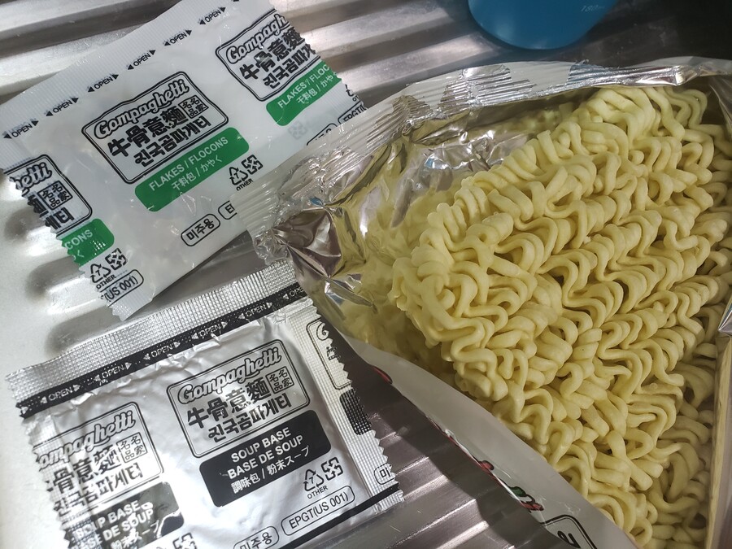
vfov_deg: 53.1
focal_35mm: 26
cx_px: 366
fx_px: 550
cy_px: 274
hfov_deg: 67.3
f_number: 2.4
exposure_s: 1/50
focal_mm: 4.3
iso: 320
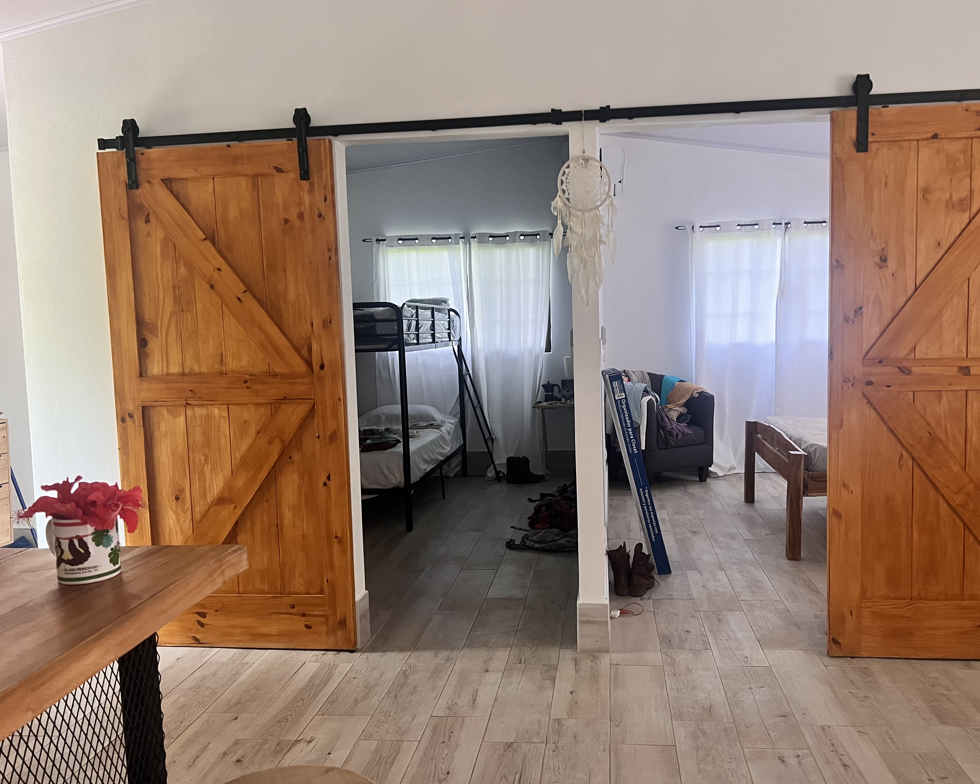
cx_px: 533
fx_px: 812
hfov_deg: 62.1
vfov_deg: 51.5
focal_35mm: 28
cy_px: 387
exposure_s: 1/60
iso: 200
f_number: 1.5
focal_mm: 5.7
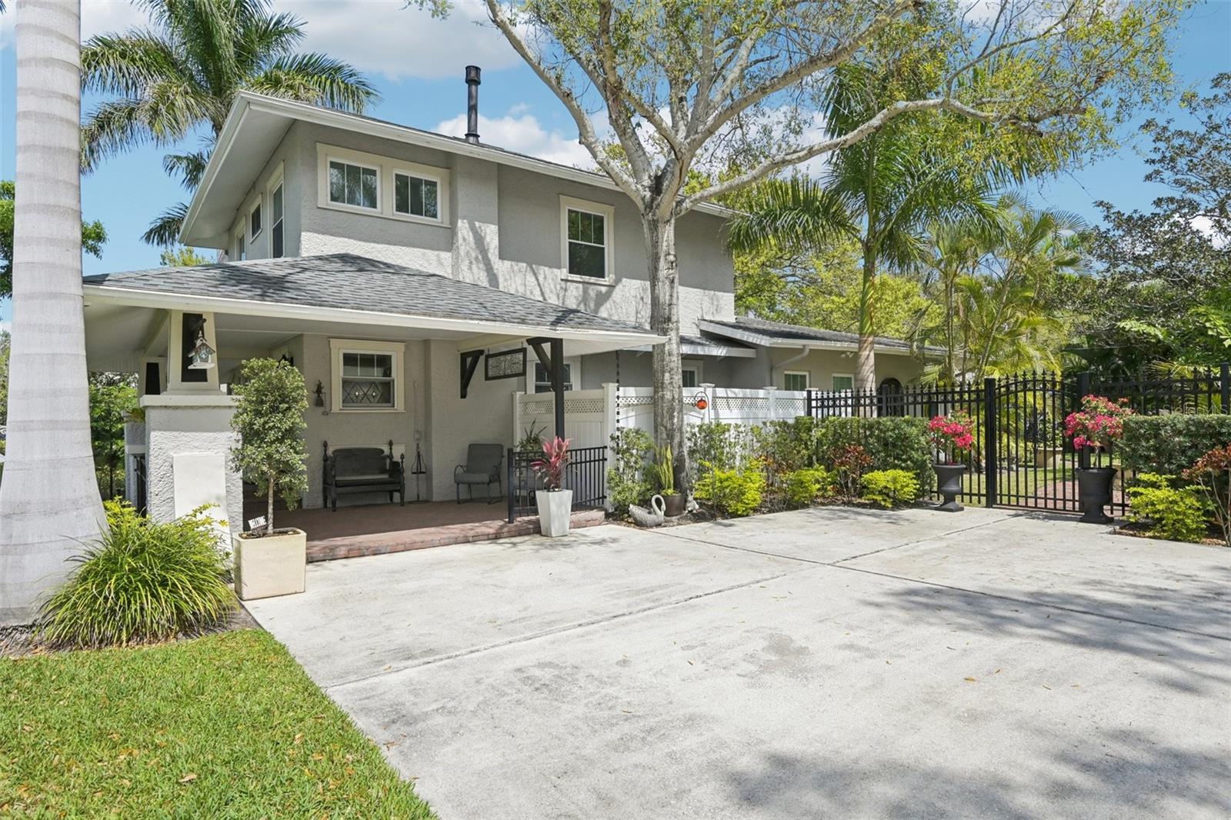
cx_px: 616
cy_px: 410
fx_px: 684
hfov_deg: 84.0
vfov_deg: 61.9
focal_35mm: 20
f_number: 8
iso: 400
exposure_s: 1/1250
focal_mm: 20
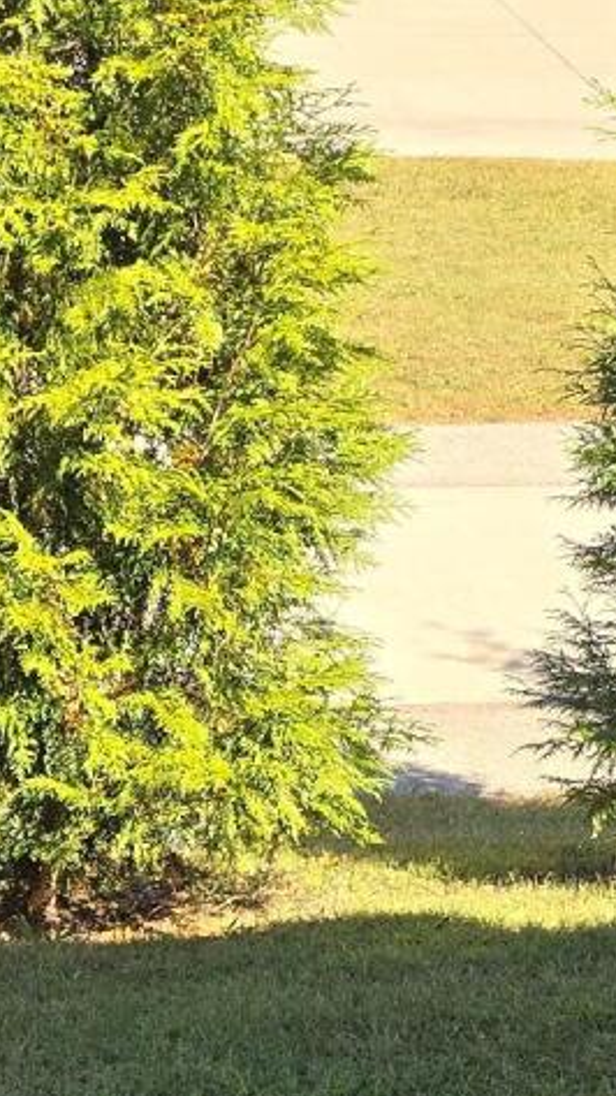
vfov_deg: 18.4
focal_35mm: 106
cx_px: 167
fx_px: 3079
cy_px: 1520
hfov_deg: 11.4
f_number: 1.7
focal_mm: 6.3
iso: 12
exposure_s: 1/331
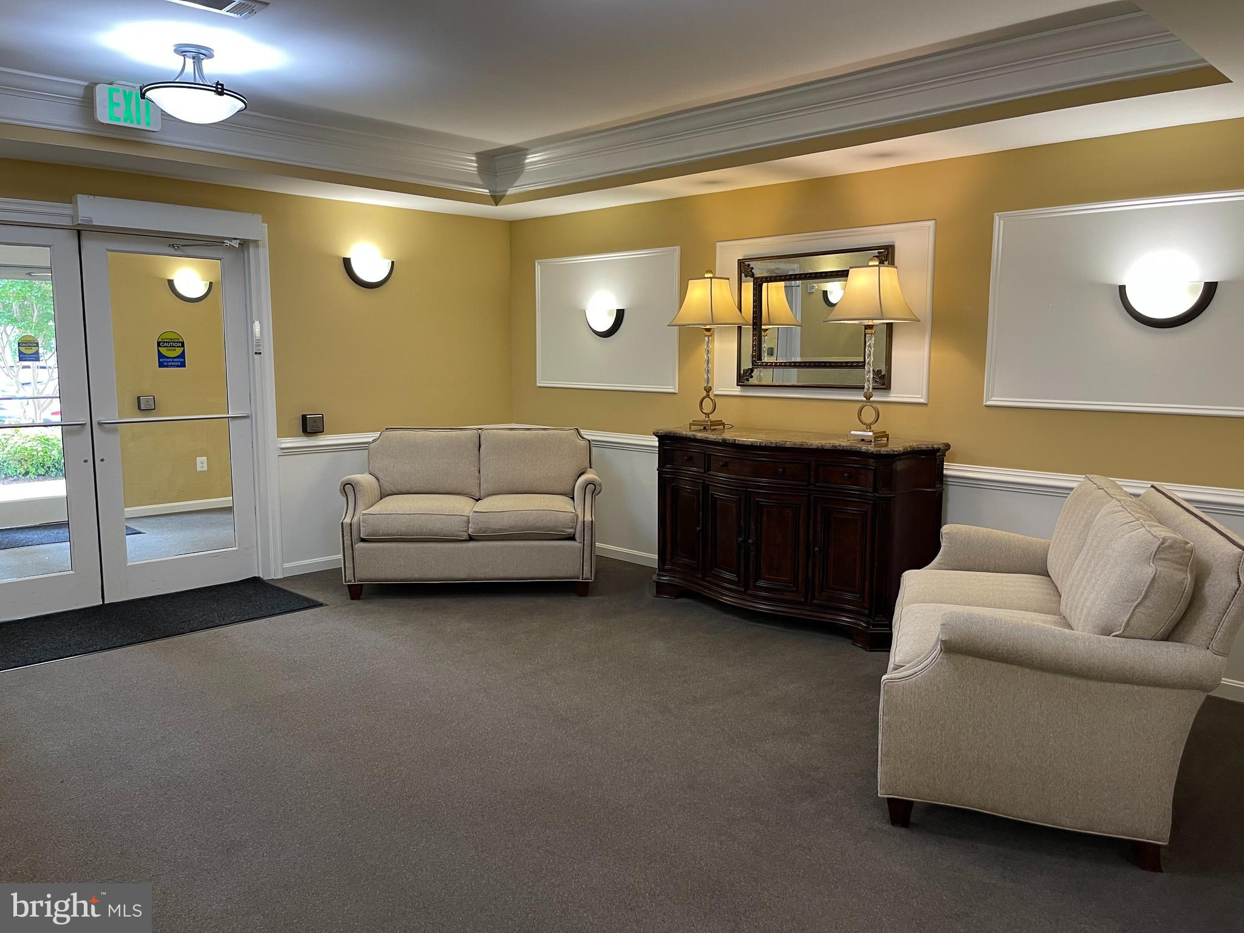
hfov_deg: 67.3
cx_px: 622
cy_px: 466
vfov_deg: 53.1
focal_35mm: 26
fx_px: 934
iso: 100
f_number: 1.6
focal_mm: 5.1
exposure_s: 1/60
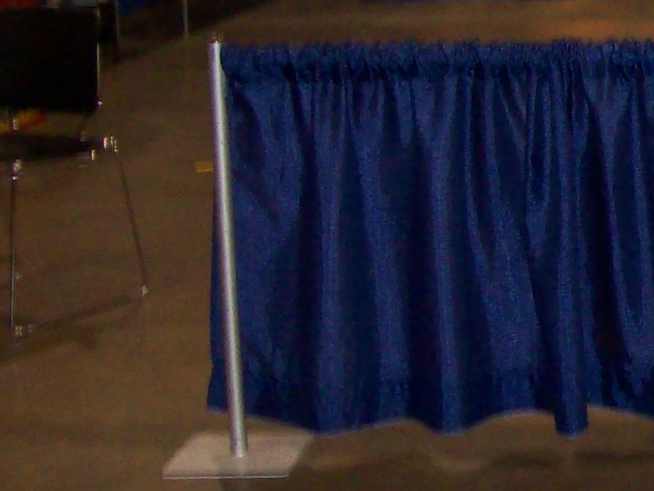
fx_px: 2324
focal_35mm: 123
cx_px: 1003
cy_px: 29
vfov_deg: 12.0
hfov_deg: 14.8
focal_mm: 6
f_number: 2.7
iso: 200
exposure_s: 1/64
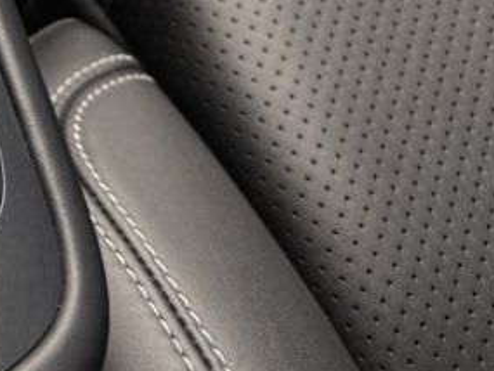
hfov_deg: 15.8
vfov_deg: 13.6
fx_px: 1442
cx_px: -456
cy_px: -232
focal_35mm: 101
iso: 160
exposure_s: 1/121
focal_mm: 6.76
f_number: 1.78
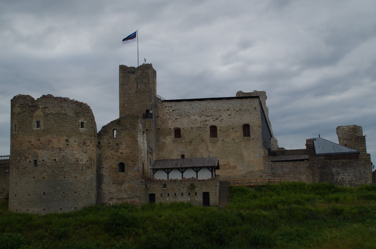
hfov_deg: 40.4
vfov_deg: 27.4
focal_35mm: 49
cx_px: 188
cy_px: 124
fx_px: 511
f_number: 11
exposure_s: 1/160
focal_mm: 33
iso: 160
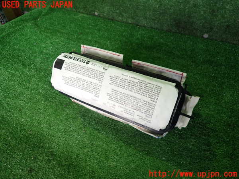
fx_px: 173
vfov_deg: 54.9
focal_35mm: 25
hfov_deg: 69.4
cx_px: 120
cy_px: 90
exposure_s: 1/40
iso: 200
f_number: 2
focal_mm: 4.5
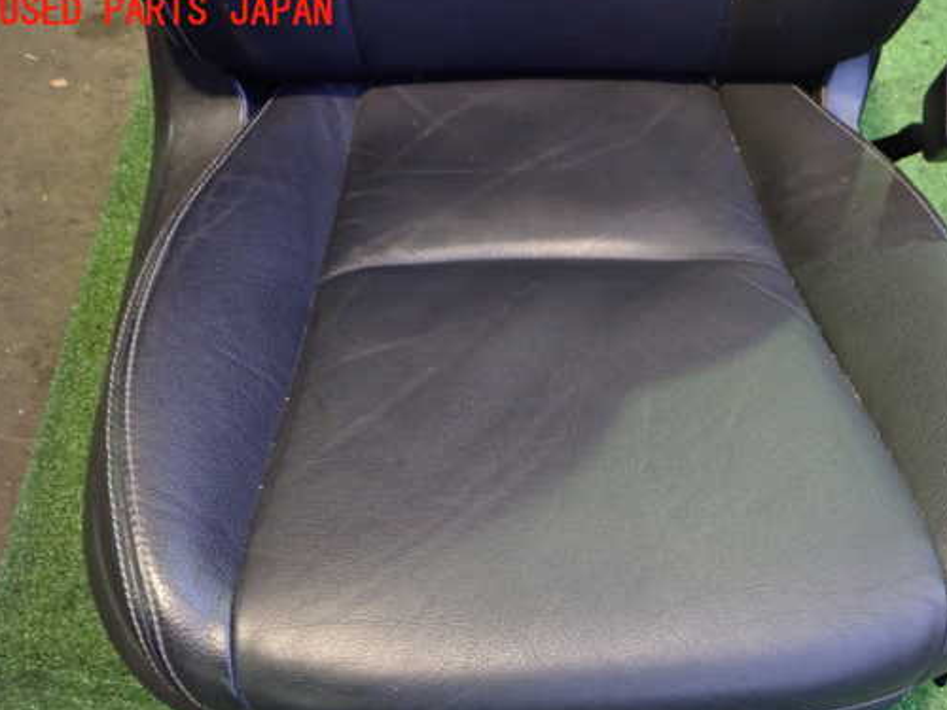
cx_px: 557
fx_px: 985
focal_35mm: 36
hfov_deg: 51.1
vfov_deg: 39.5
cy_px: 415
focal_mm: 5.4
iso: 800
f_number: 2.3
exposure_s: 1/25
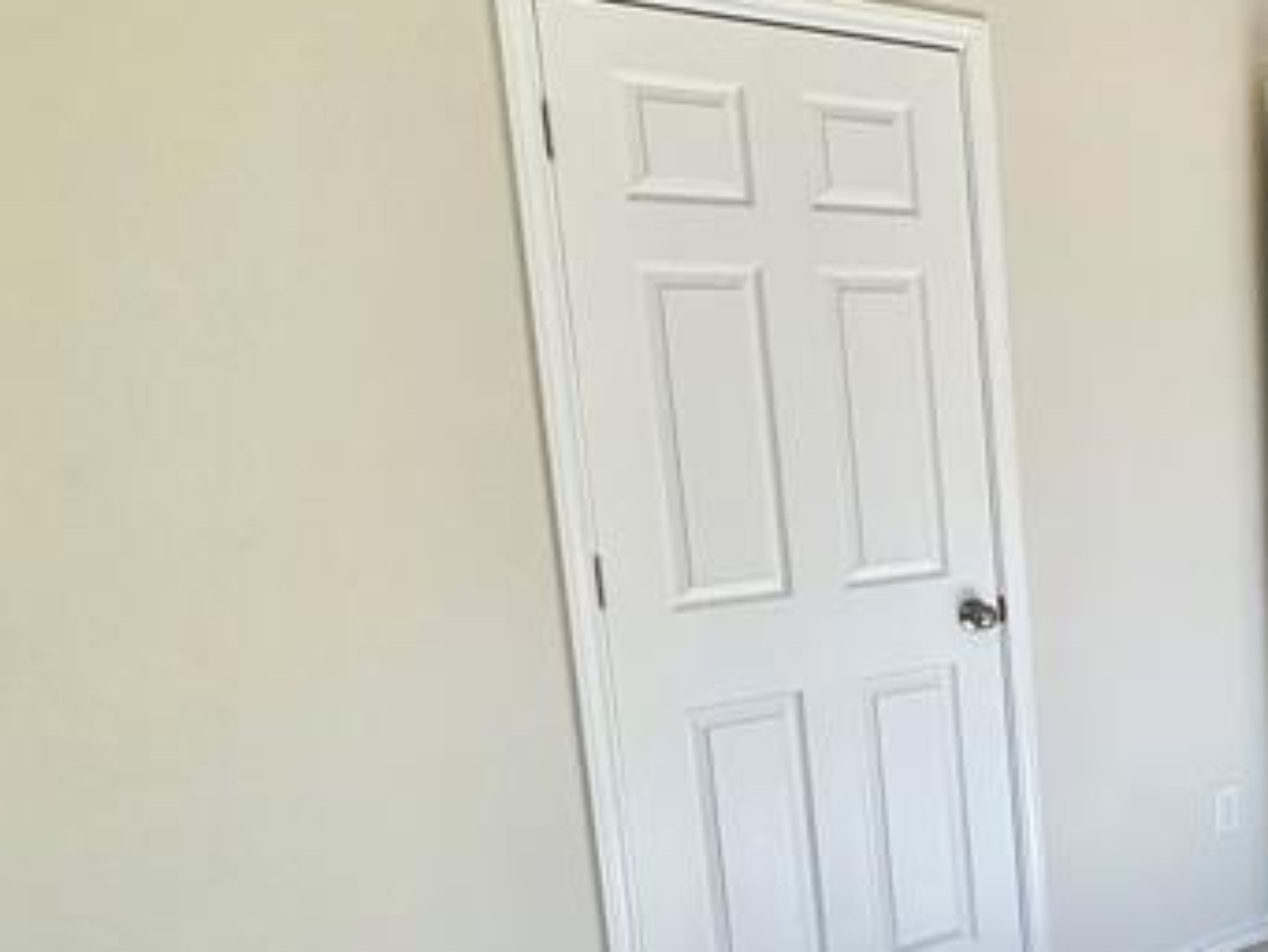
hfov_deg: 36.9
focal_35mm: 42
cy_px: 617
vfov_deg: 34.1
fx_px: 1539
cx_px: 1428
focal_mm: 2.22
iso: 50
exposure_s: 1/179
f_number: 2.2
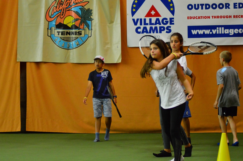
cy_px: 80
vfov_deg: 13.0
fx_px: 708
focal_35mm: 105
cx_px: 122
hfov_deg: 19.5
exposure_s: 1/250
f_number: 4
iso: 3200
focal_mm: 70
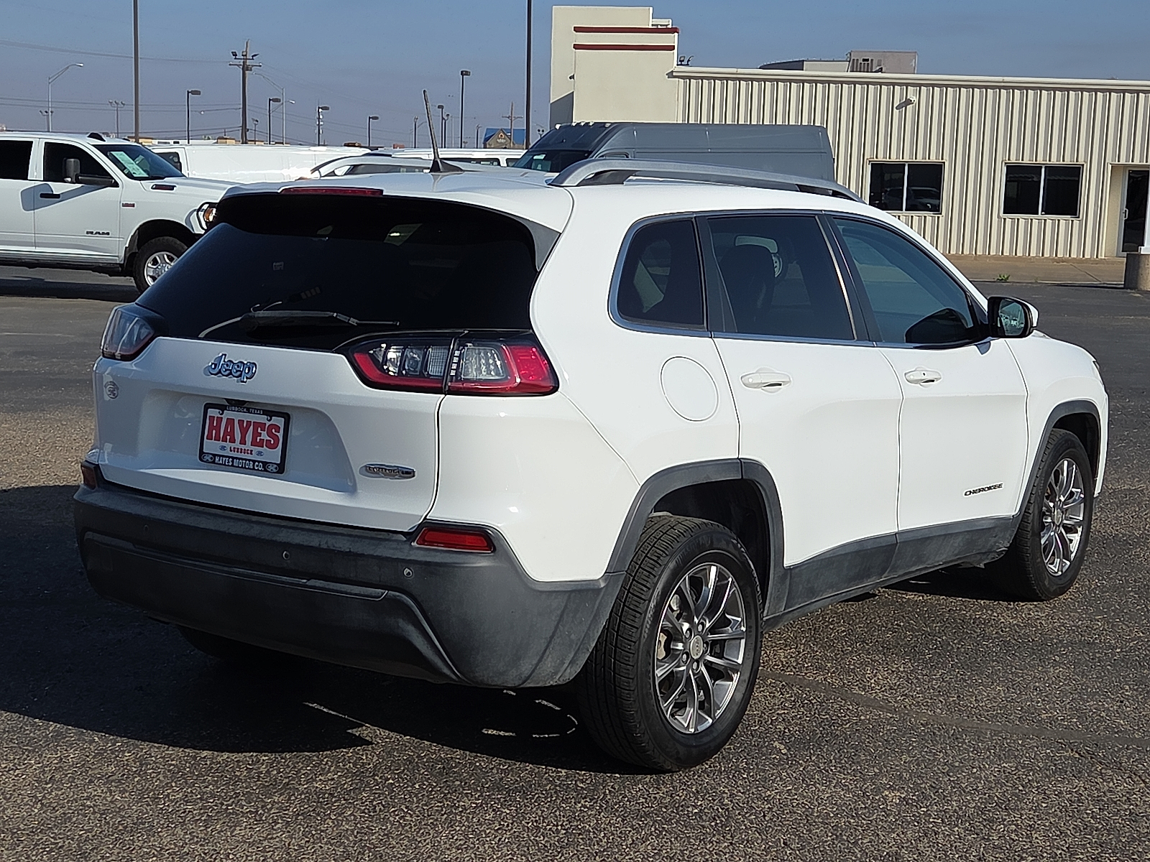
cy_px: 431
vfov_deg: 27.5
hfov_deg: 36.2
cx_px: 575
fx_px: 1761
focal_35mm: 53
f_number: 1.8
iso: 61
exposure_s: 1/10000
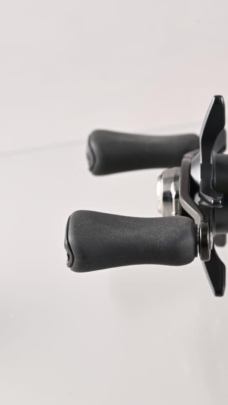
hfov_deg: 7.2
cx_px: 297
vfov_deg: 13.0
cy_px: 203
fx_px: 1784
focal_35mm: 166
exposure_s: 1/125
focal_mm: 105
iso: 200
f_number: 14
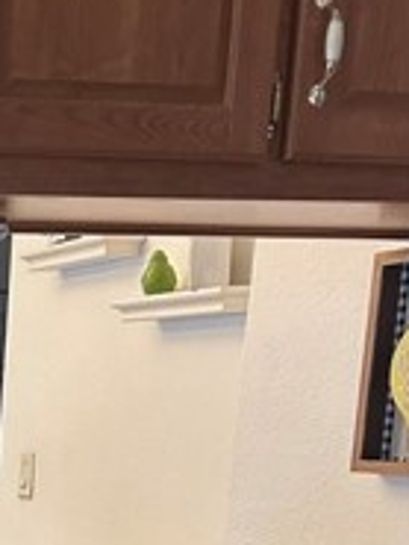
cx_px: -285
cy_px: 736
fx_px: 1306
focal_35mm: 83
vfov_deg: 21.1
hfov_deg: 15.7
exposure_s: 1/60
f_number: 1.78
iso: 400
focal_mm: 6.86
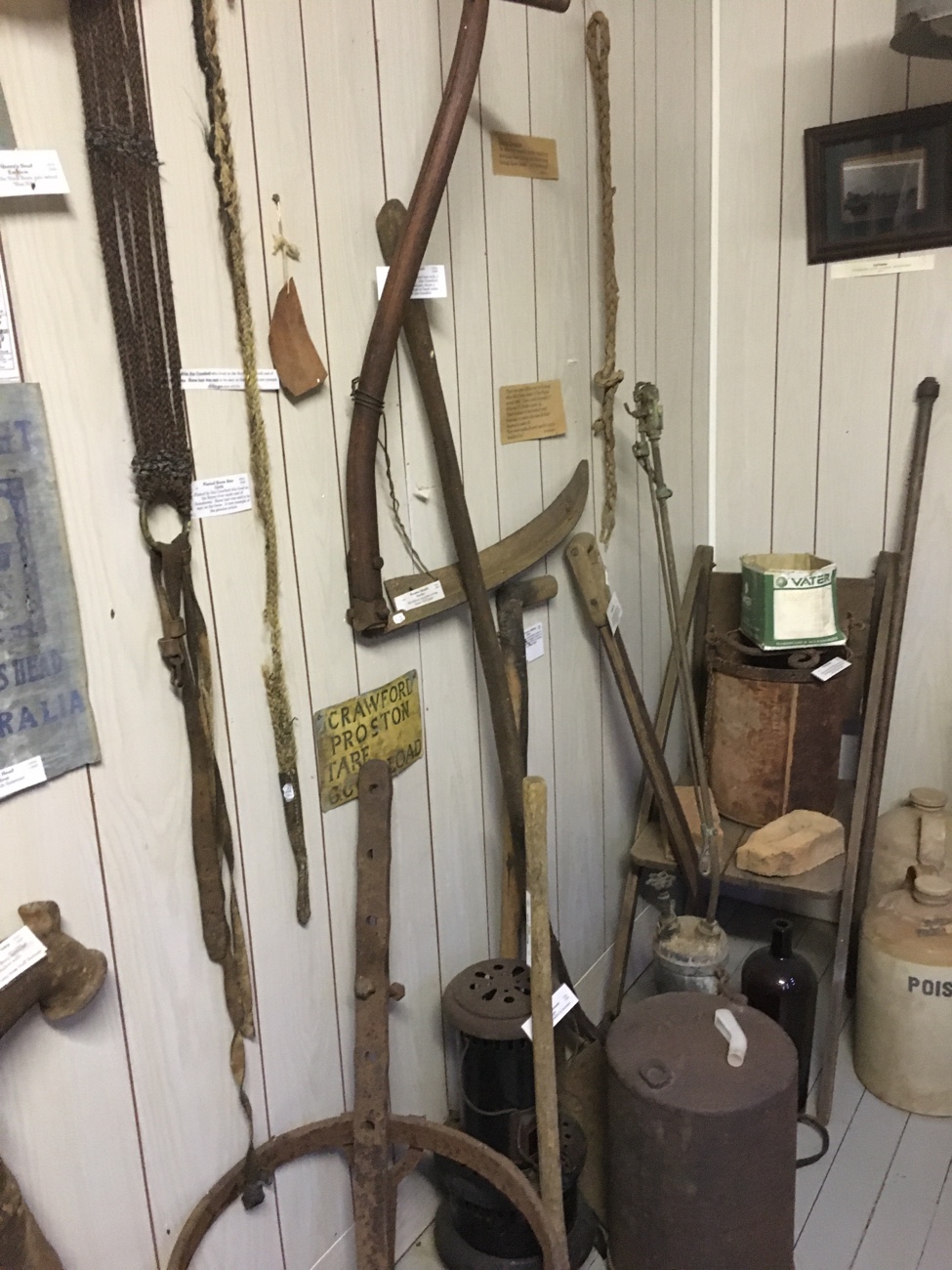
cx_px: 476
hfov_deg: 48.2
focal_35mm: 29
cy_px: 635
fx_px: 1063
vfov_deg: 61.7
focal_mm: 4.15
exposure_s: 1/17
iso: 320
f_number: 2.2
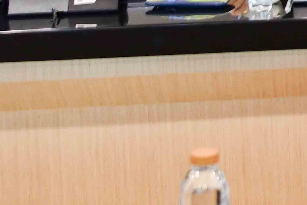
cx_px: 487
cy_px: -224
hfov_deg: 12.5
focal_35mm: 155
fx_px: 1322
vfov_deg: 8.4
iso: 800
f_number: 3.8
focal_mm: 22
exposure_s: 1/125
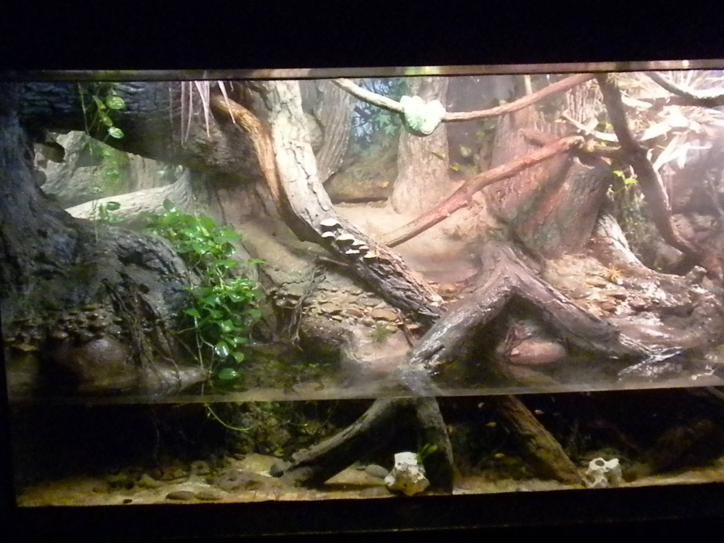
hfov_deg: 50.1
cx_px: 362
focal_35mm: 37
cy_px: 272
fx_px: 774
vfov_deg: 38.7
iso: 3200
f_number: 3.5
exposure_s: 1/30.7
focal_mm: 6.6
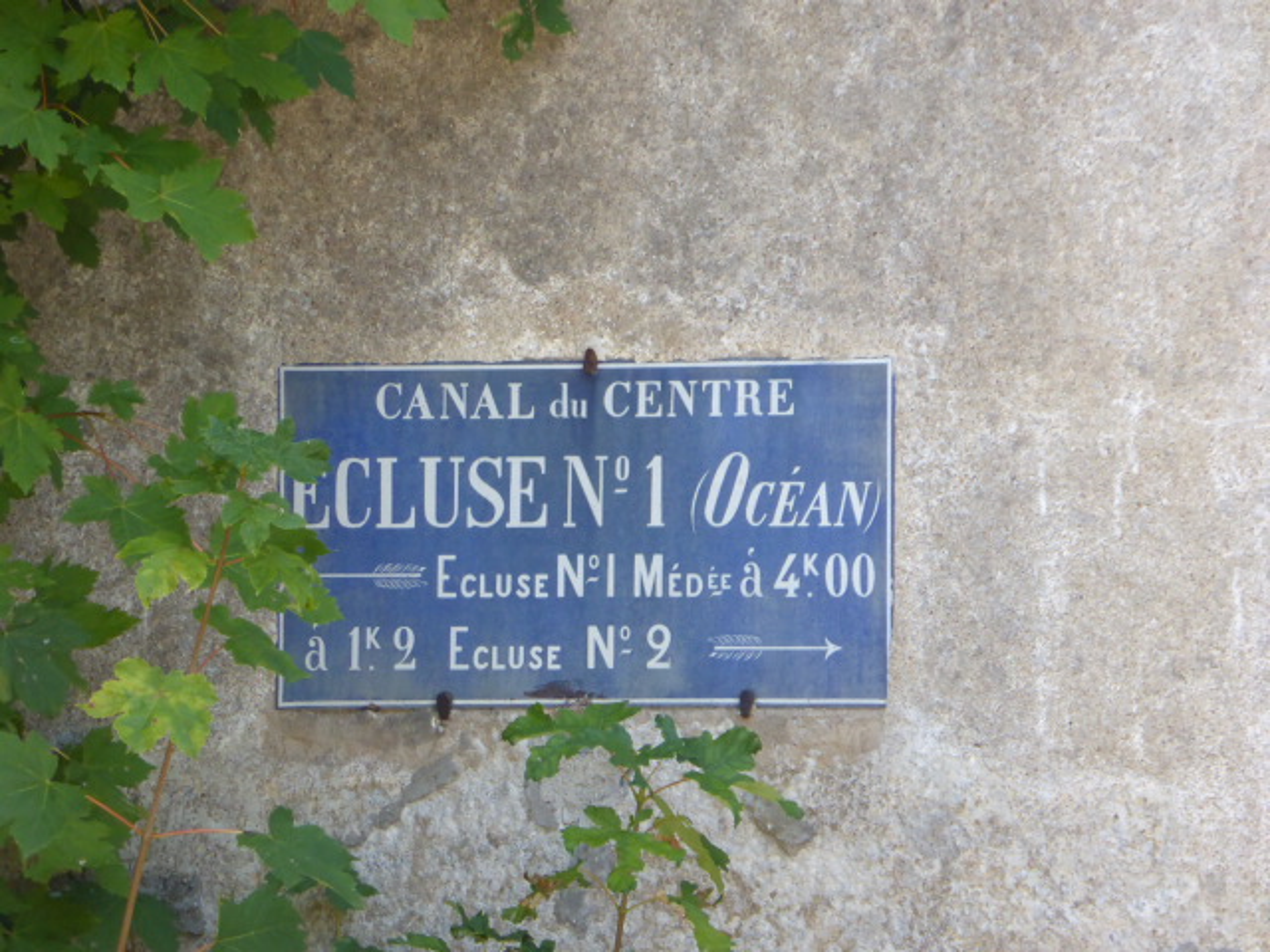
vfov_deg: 2.8
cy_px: 476
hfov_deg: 3.8
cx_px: 635
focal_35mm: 528
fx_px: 19371
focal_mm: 86
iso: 320
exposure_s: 1/125
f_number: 6.4
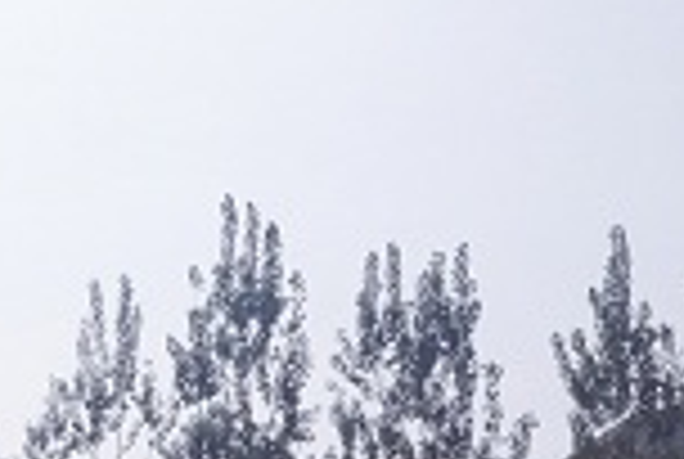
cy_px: 770
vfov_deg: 11.0
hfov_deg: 16.2
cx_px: -266
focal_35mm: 118
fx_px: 2246
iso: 50
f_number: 4
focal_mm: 3.84
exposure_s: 1/1745
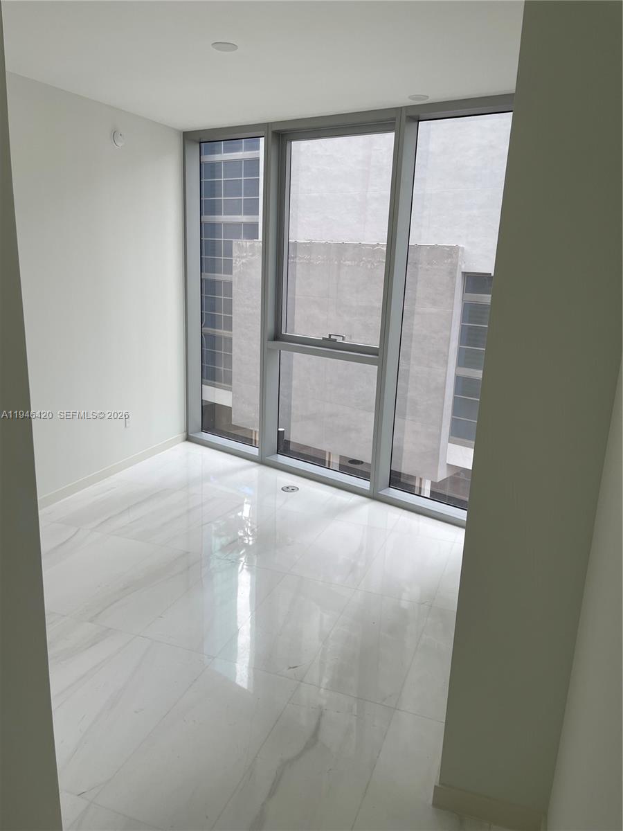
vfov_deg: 69.4
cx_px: 312
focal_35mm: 25
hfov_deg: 54.9
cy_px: 416
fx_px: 600
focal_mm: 5.1
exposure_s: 1/222
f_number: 1.6
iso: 32
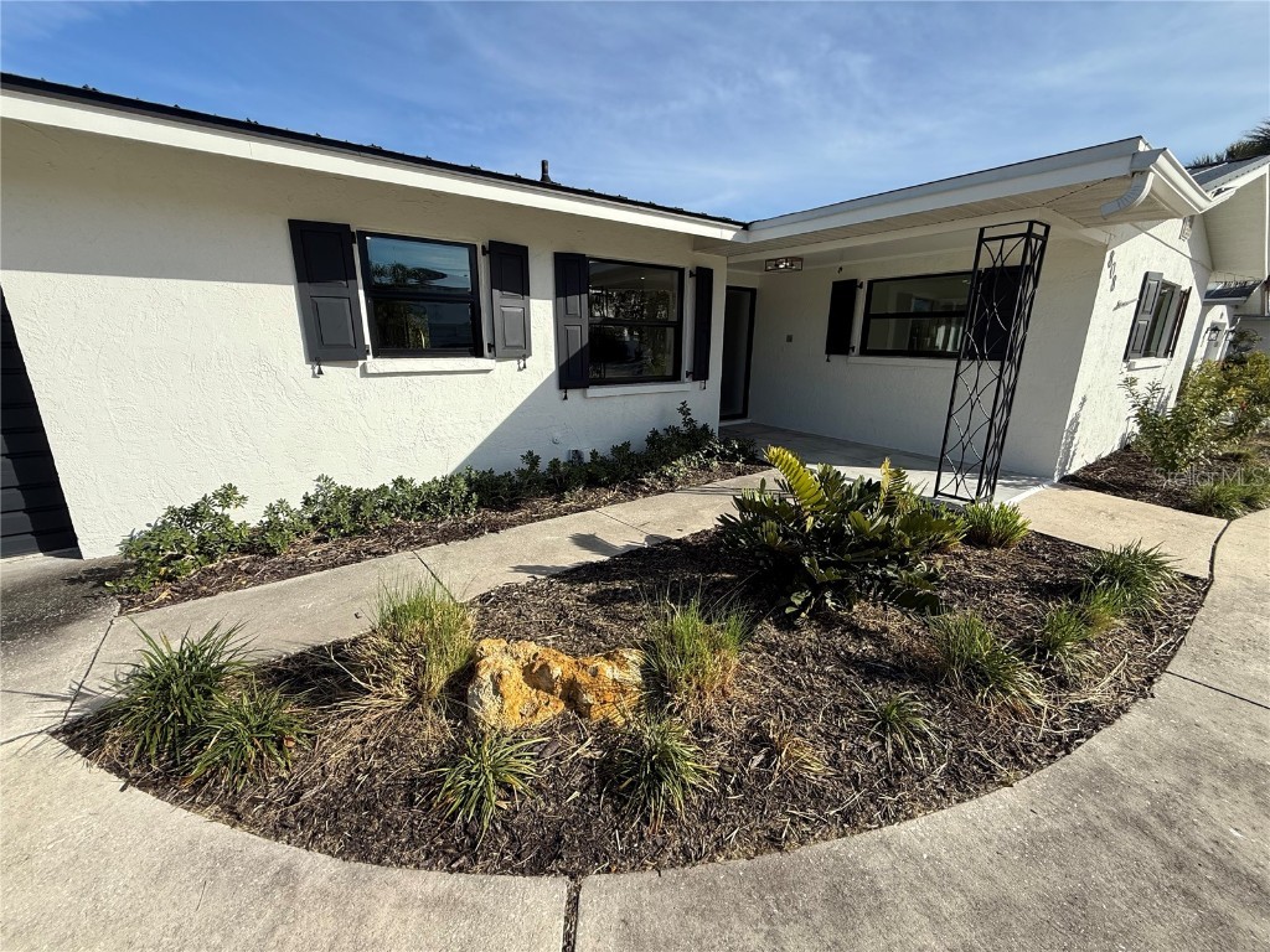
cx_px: 635
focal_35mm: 14
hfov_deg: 102.1
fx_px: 514
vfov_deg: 85.7
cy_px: 476
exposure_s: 1/1613
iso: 50
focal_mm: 2.22
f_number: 2.2
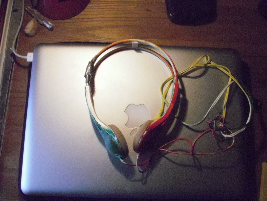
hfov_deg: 49.0
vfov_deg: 37.7
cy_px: 100
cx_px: 134
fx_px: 293
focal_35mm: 38
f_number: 6.6
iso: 1600
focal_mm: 6.7
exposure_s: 1/200
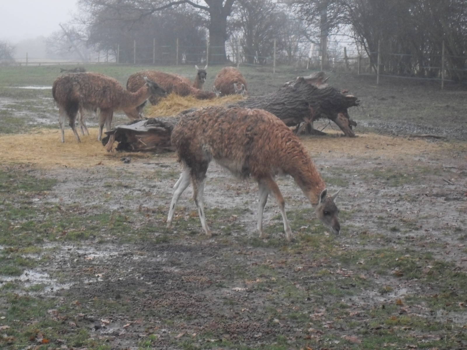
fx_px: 1497
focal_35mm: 111
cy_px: 175
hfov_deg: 17.7
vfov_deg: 13.3
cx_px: 234
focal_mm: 18.1
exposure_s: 1/90
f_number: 5.2
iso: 320
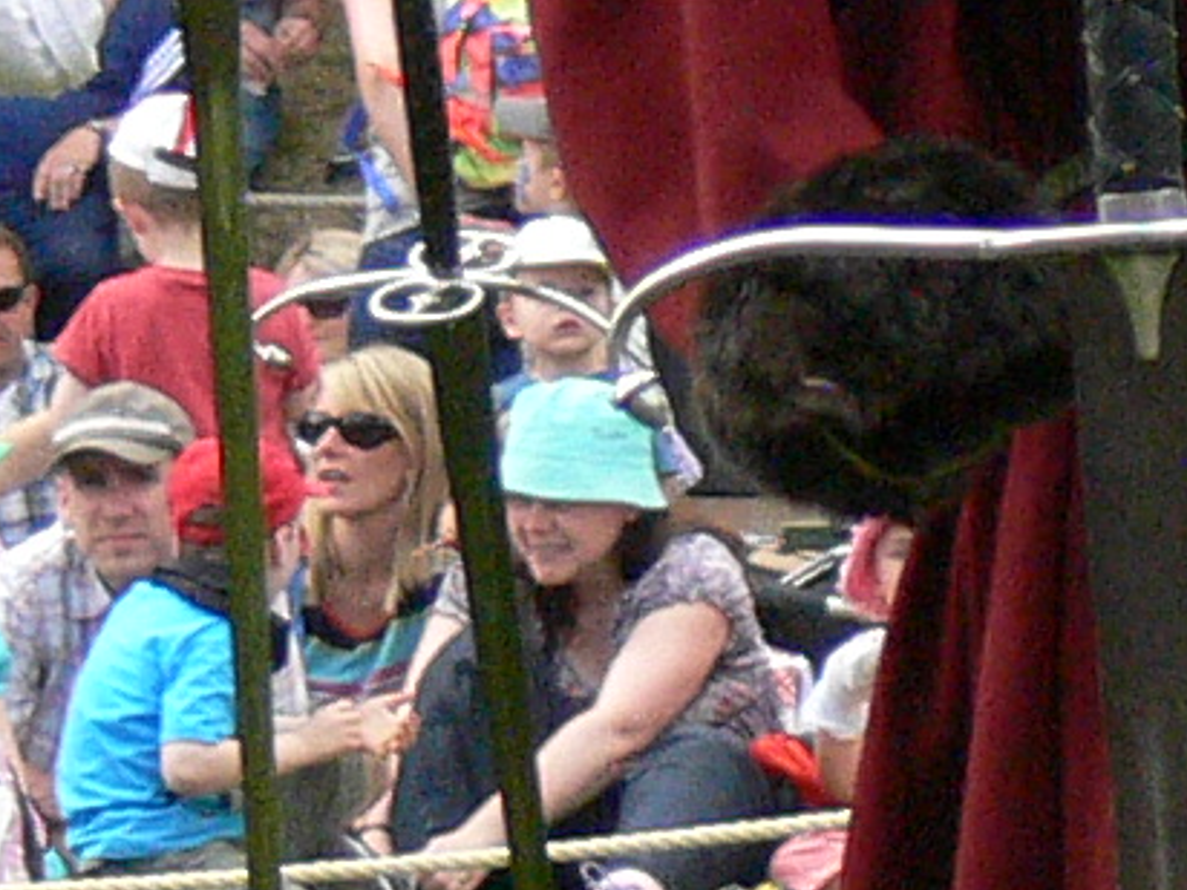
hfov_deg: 2.7
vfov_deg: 2.1
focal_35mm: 721
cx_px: 4051
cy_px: 89
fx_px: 24723
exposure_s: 1/500
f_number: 3.2
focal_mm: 19.2
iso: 160
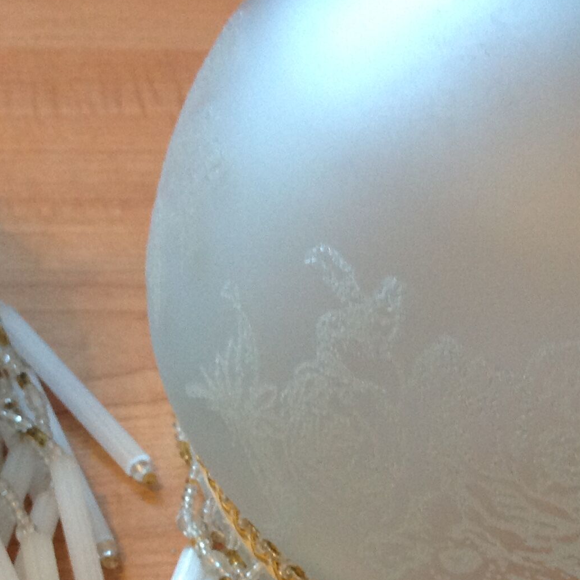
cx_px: 468
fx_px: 1479
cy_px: 466
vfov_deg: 21.9
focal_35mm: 78
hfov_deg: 21.9
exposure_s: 1/15
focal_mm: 4.28
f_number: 2.4
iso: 160
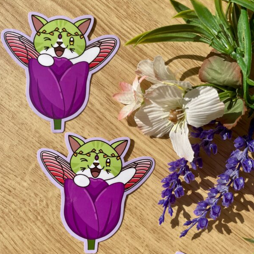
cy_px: 146
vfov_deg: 52.3
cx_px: 126
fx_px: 257
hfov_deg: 52.5
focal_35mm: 31
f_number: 1.6
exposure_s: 1/4464
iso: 32
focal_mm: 4.2
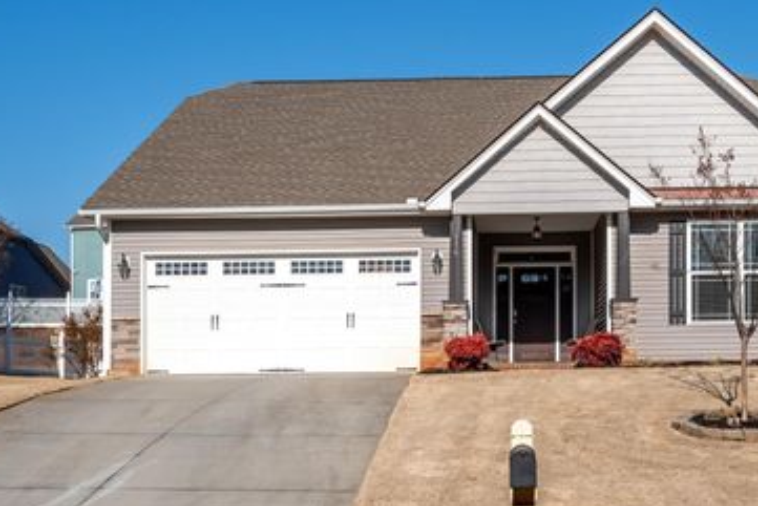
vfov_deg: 25.1
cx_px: 464
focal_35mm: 54
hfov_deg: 36.7
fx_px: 1137
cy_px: 228
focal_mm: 26
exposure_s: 1/3200
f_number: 7.1
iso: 320
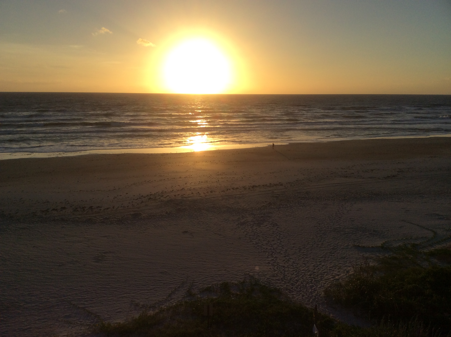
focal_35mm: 33
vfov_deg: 42.8
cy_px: 168
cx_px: 226
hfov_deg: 55.4
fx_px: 429
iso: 32
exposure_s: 1/2488
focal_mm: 3.3
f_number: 2.4
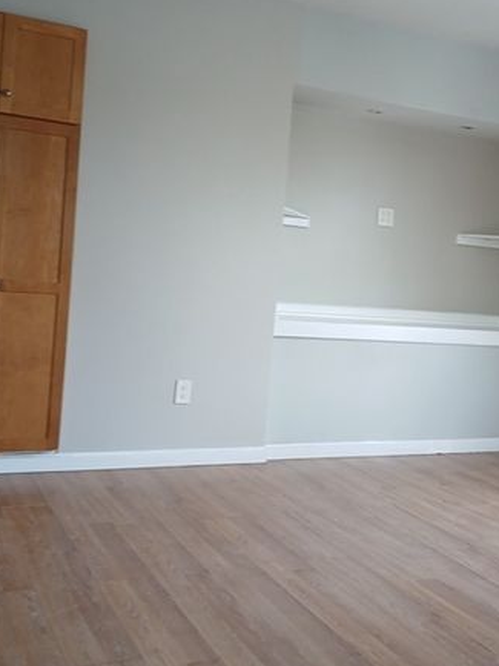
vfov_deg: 46.8
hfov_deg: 35.9
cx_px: 276
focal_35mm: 40
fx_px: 770
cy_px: 306
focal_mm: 3.98
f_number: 1.8
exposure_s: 1/60
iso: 100
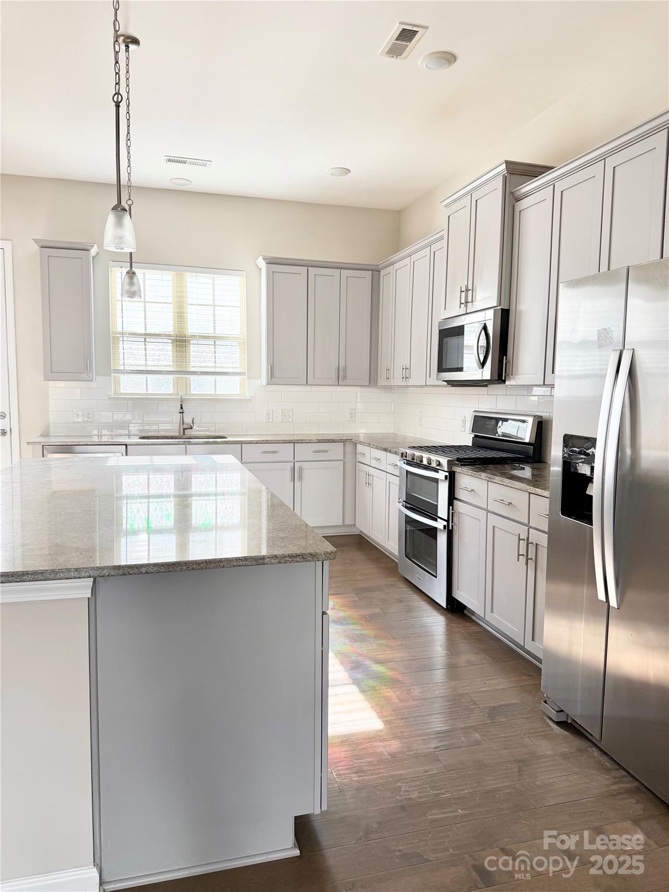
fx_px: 618
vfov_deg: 71.6
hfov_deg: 56.8
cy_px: 446
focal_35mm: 24
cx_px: 334
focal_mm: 6.76
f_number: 1.78
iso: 80
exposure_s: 1/171
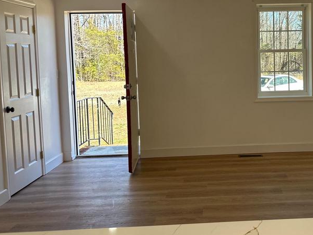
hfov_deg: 43.8
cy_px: 79
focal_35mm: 41
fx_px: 371
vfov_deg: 34.9
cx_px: 246
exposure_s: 1/343
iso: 80
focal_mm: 6.86
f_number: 1.78
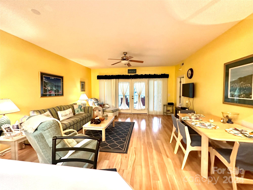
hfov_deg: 102.1
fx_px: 102
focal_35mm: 14
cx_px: 126
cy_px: 95
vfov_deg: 85.7
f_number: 2.2
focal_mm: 2.22
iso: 640
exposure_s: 1/60
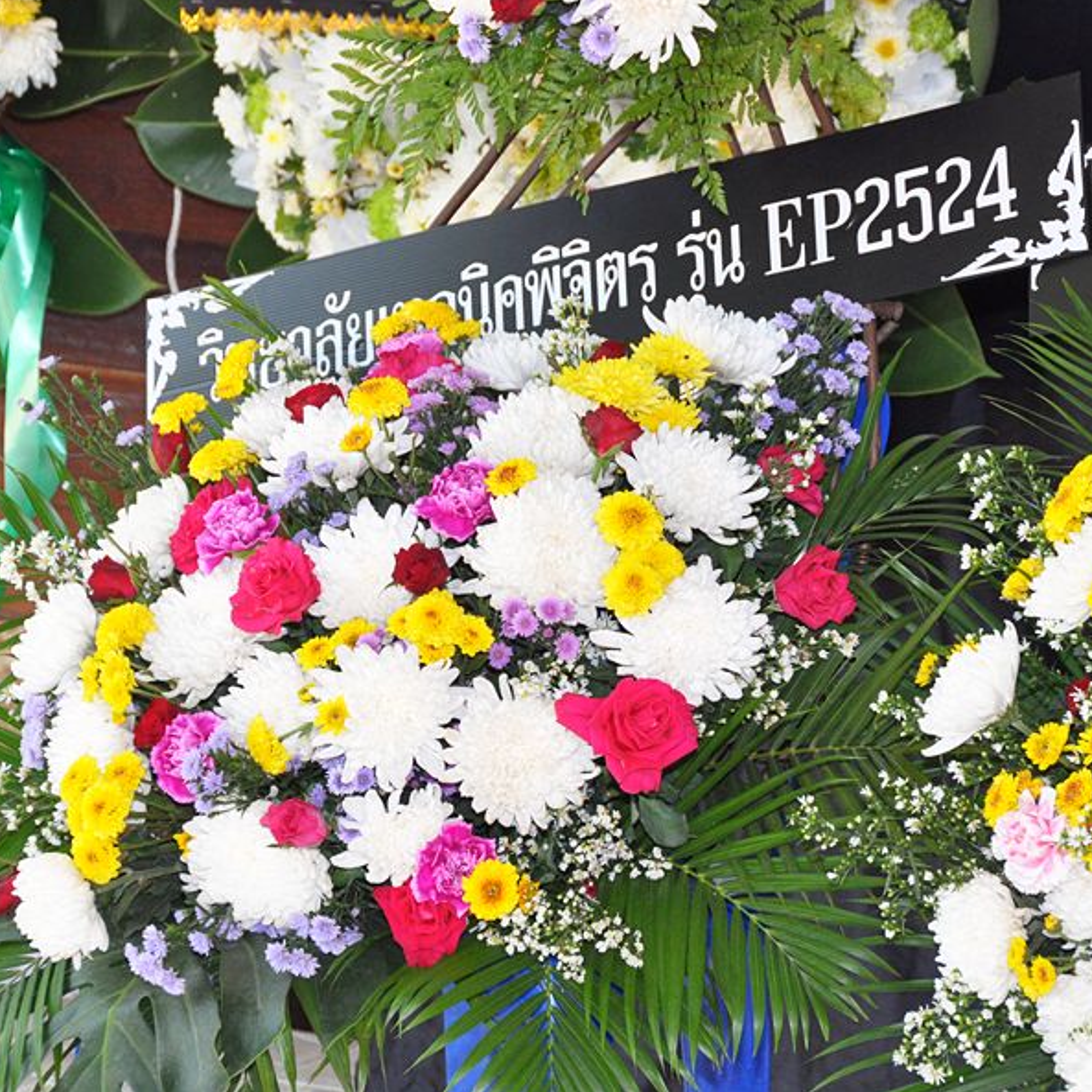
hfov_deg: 9.5
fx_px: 6554
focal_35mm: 184
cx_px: 672
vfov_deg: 9.5
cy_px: 545
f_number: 7.1
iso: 1600
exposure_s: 1/100
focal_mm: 95
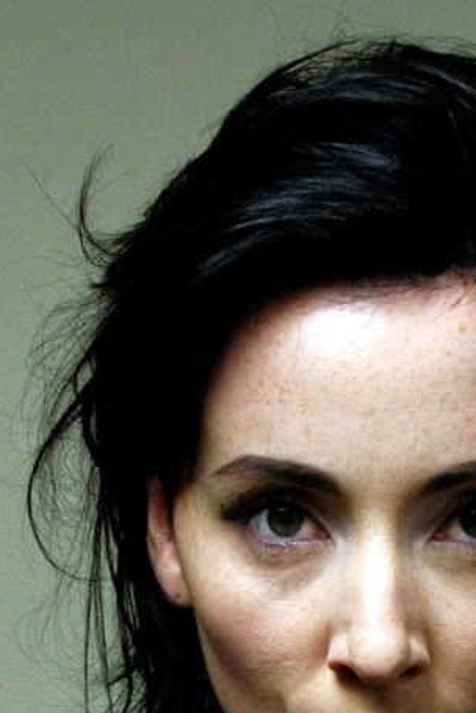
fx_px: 1663
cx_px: 387
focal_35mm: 84
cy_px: 566
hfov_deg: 16.2
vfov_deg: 23.8
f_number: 16
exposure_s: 1/125
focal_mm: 34
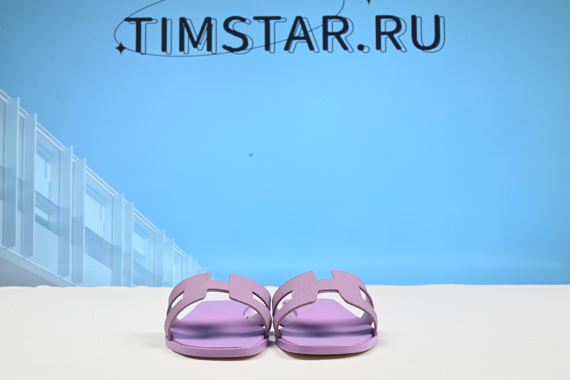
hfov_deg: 48.4
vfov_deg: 33.4
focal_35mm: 40
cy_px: 190
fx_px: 634
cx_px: 285
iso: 100
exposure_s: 1/2.5
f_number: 16
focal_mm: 40
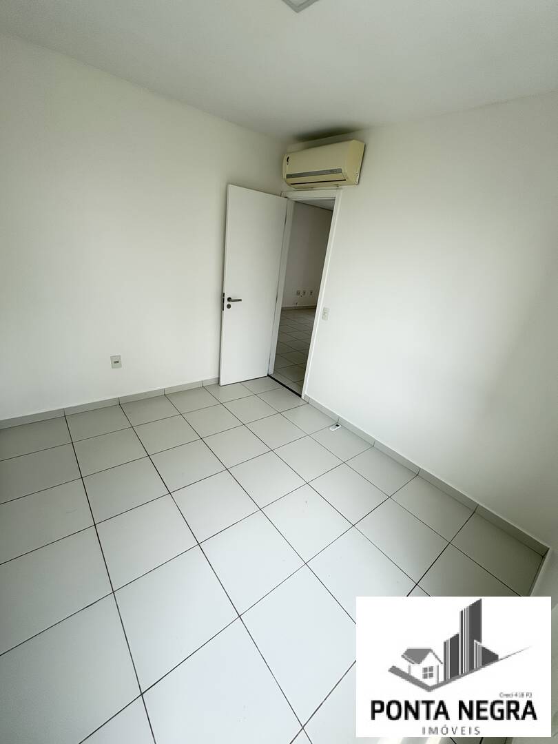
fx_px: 301
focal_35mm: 14
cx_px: 279
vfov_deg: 102.1
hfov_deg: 85.7
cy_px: 372
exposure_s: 1/198
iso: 64
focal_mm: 2.22
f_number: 2.2
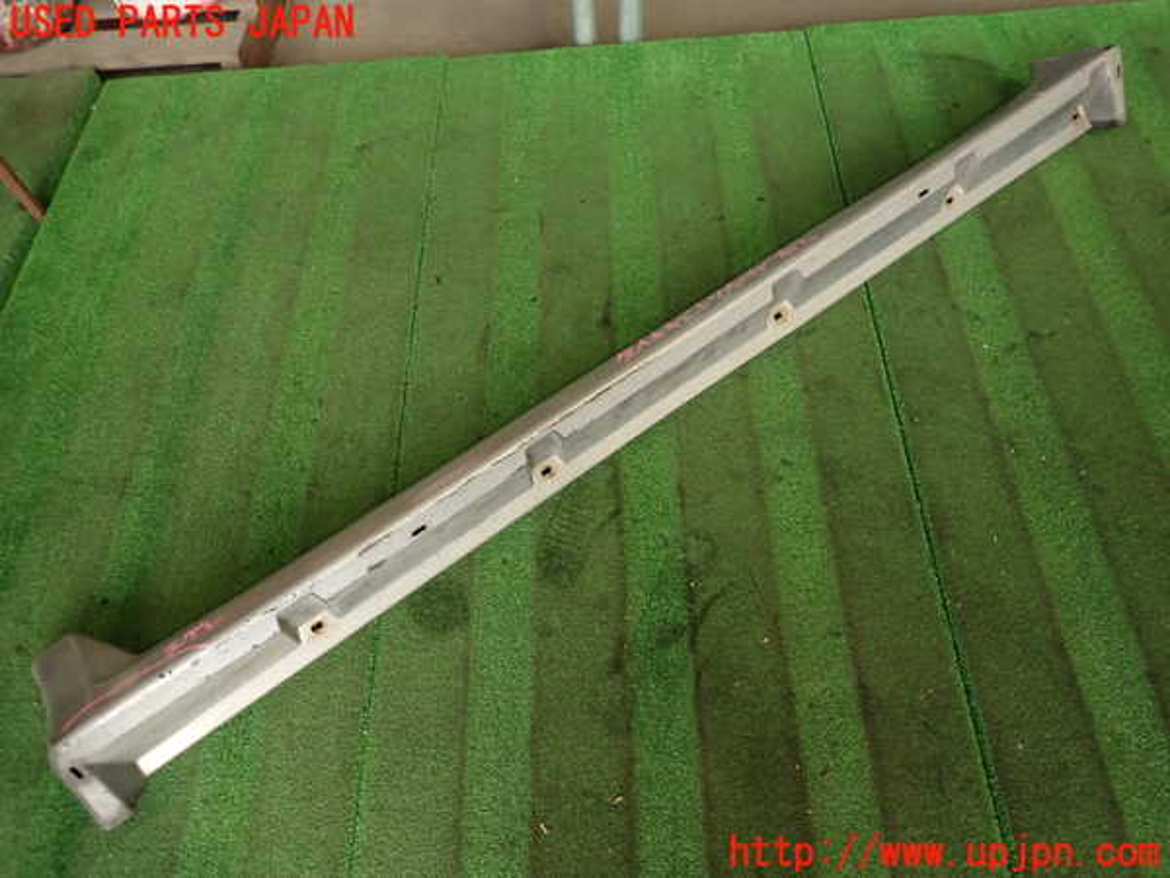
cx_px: 585
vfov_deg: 54.9
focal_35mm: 25
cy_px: 439
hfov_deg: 69.4
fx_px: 845
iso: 200
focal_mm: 4.5
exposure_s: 1/50
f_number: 2
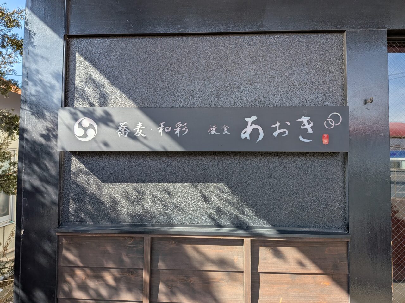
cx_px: 202
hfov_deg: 71.6
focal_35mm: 24
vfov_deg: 56.8
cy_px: 152
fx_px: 281
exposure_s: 1/2227
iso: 27
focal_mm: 4.53
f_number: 1.7
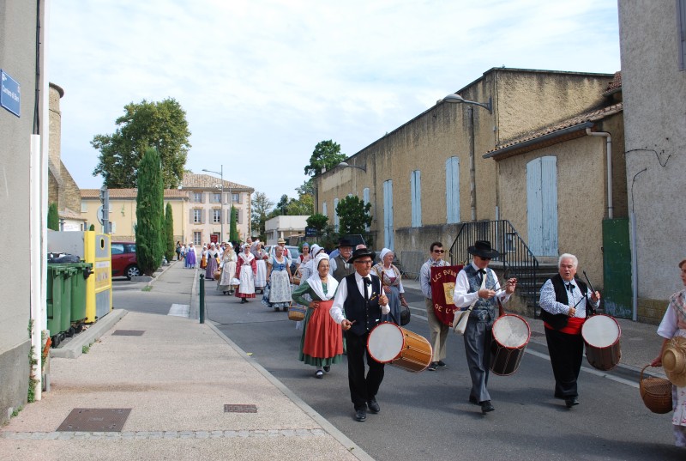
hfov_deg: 61.8
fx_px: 573
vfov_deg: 43.8
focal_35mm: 30
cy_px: 230
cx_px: 343
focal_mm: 20
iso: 100
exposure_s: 1/200
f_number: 7.1
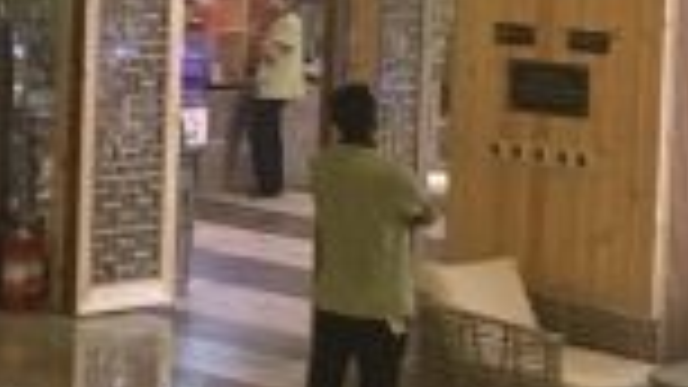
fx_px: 2645
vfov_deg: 8.2
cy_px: -128
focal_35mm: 145
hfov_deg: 12.7
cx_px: -751
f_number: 2.2
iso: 250
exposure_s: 1/17
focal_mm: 4.15
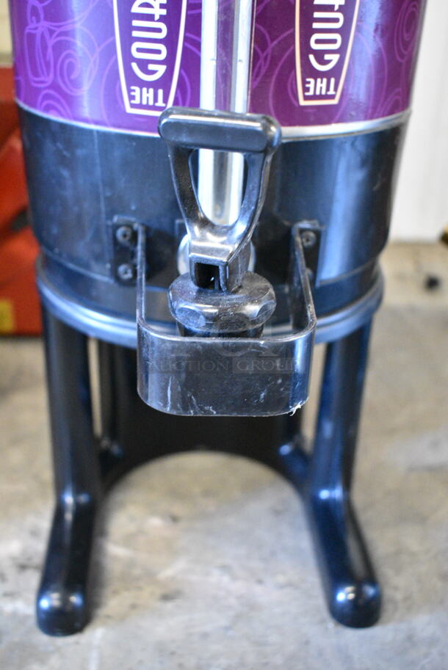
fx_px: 755
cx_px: 224
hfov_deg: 33.1
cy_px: 335
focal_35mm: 40
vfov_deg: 47.9
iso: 6400
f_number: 4
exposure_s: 1/60
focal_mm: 27
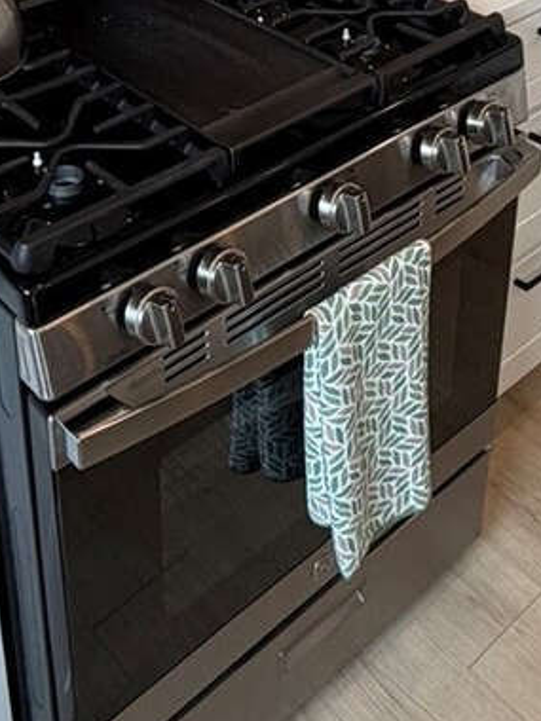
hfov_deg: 27.5
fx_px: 1104
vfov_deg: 32.4
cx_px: 237
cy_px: -47
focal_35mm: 53
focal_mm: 2.22
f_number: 2.2
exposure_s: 1/120
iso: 100
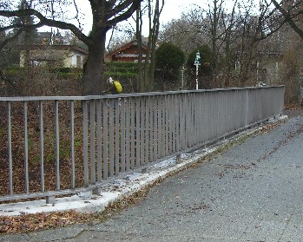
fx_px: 556
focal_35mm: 62
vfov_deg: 24.4
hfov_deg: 30.1
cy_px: 164
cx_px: 217
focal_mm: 7.9
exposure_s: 1/100
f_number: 2.8
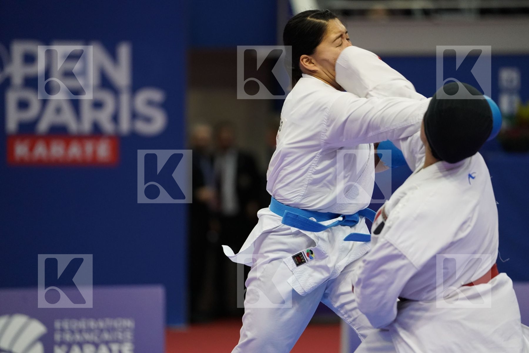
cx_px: 264
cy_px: 176
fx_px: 2733
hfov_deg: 11.1
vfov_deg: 7.4
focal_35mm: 186
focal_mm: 186
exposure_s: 1/1000
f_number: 2.8
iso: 4000
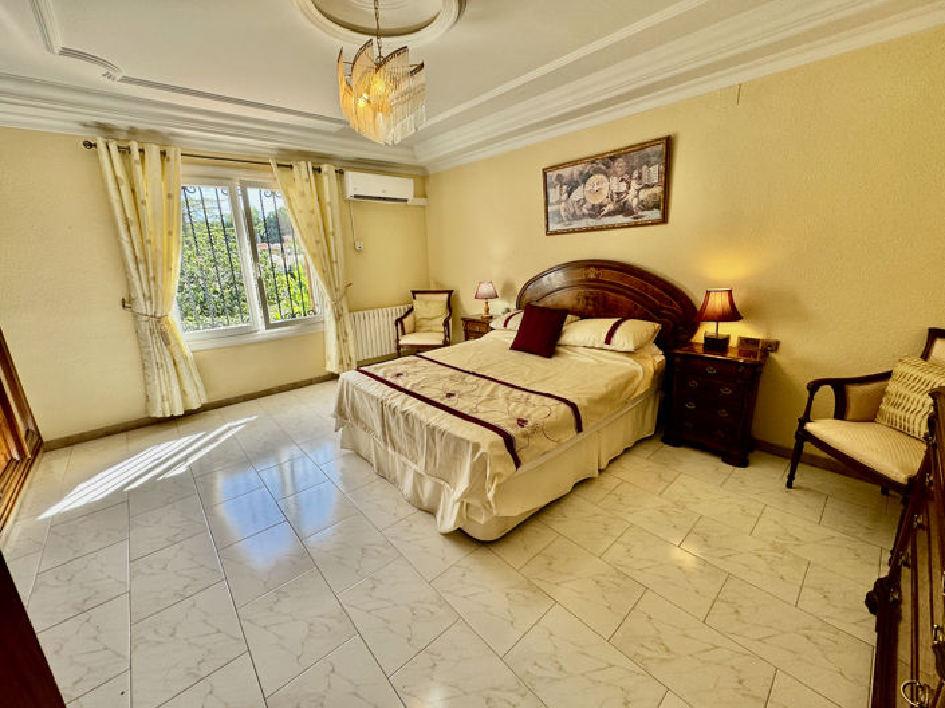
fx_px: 382
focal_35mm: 14
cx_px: 472
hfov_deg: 102.1
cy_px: 354
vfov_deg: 85.6
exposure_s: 1/100
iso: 50
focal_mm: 2.22
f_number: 2.2
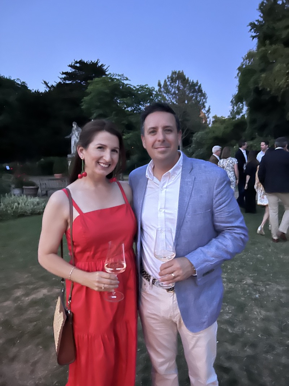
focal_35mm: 26
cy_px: 193
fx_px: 289
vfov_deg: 67.3
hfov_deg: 53.1
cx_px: 144
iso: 1000
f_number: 1.5
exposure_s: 1/17
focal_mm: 5.7
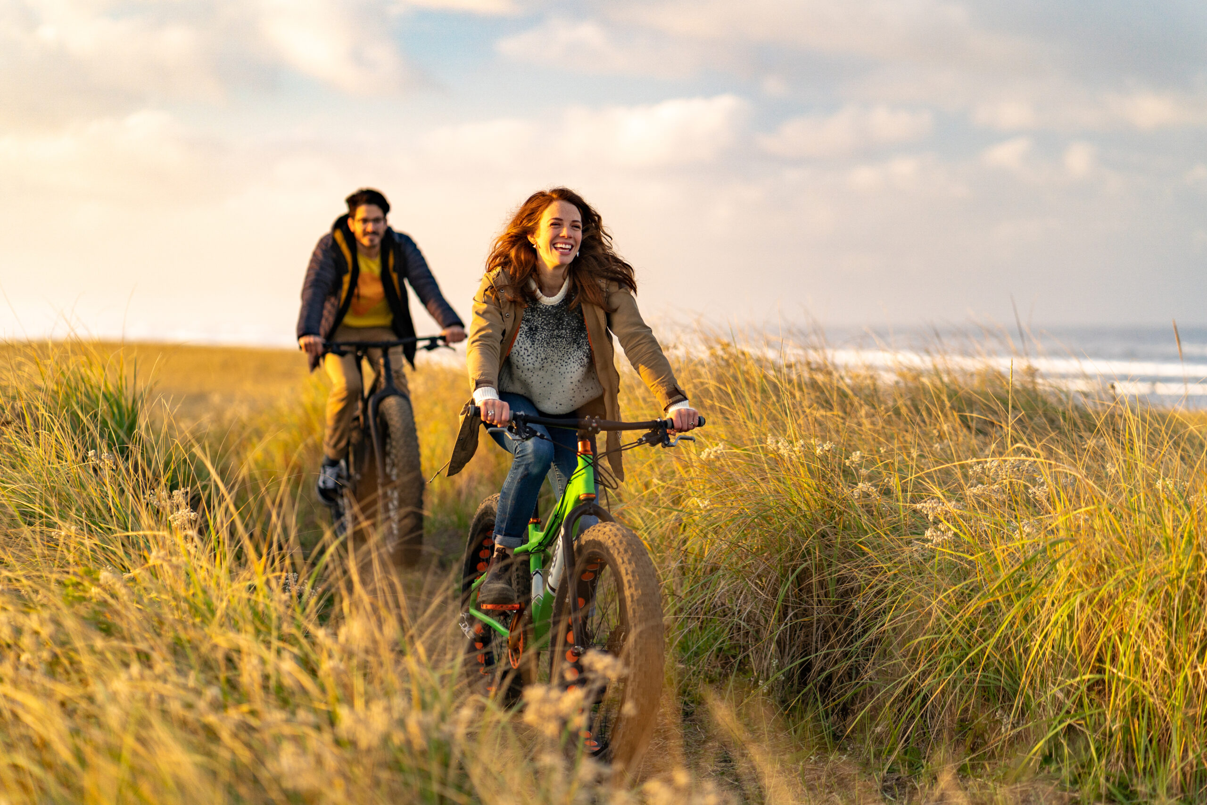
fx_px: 2850
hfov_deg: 23.9
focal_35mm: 85
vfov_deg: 16.1
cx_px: 604
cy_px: 402
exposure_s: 1/800
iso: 250
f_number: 1.8
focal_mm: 85
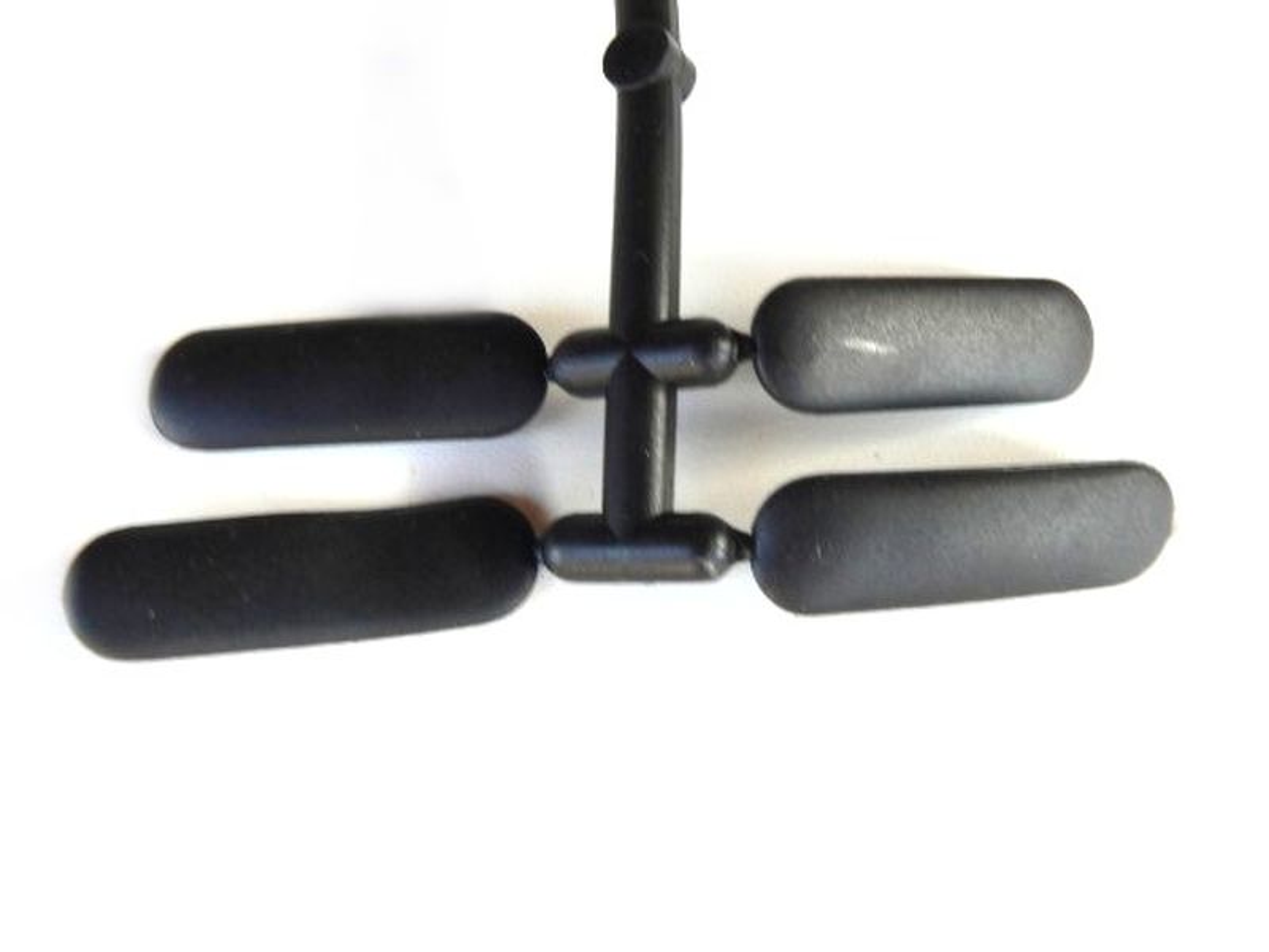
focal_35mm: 36
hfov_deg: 51.4
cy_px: 476
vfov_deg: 39.7
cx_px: 634
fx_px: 1320
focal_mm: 6
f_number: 4
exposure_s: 1/50
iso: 80
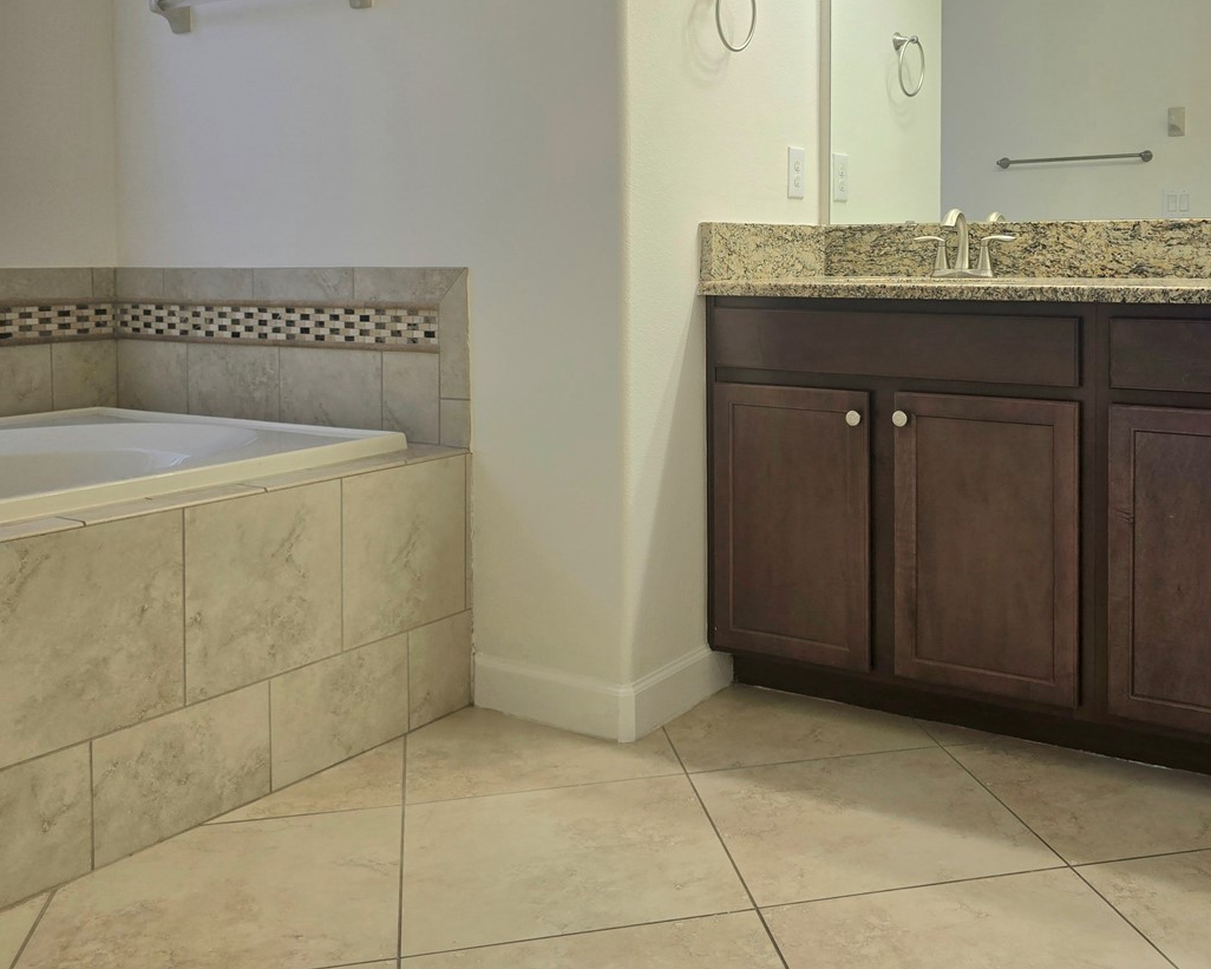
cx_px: 719
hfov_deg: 51.2
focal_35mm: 35
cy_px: 277
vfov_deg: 41.3
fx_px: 1255
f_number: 1.7
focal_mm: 6.3
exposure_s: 1/120
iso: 50
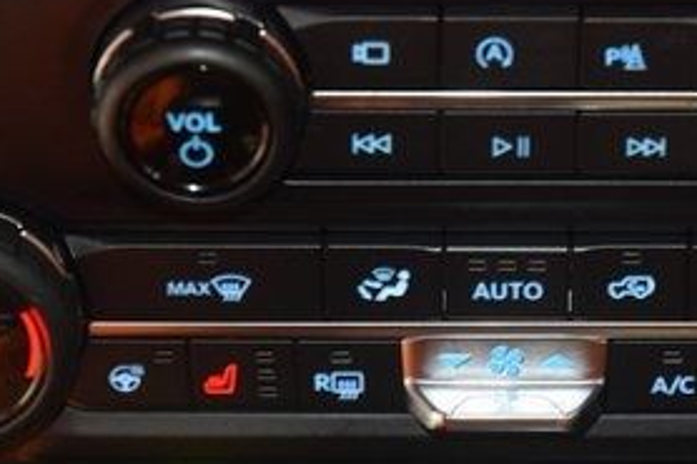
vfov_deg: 5.7
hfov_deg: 8.5
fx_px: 4682
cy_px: 340
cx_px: 509
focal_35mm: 242
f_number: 4.5
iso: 1600
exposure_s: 1/10
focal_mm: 70
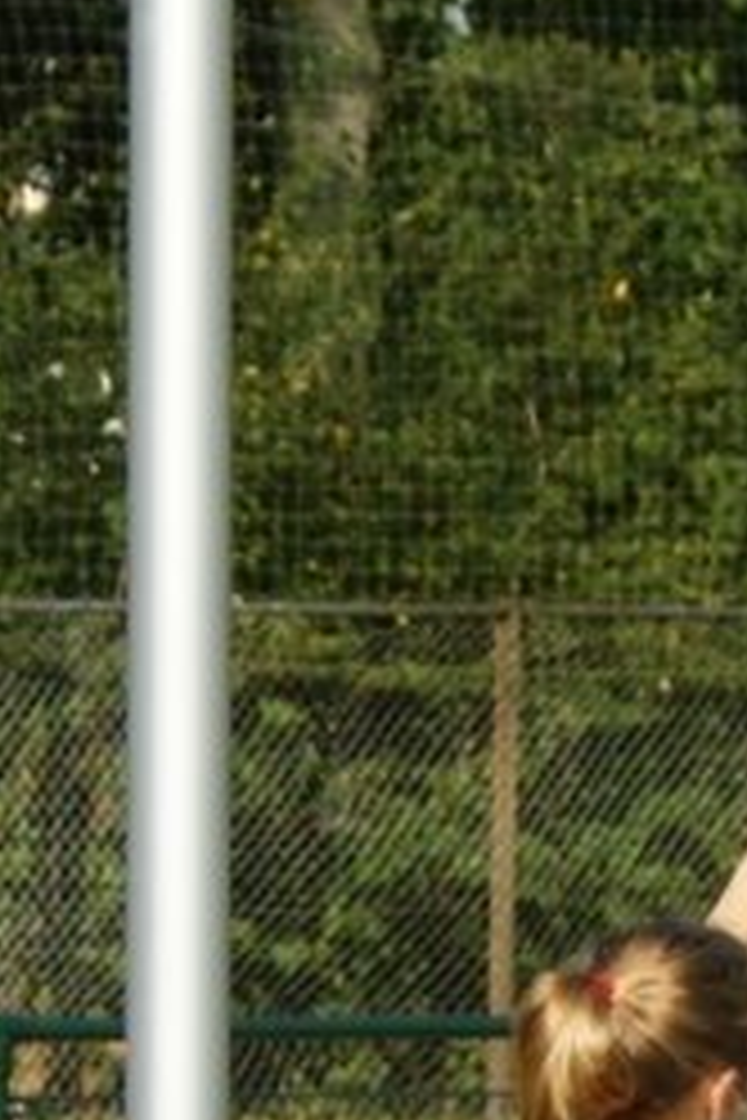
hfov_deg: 3.1
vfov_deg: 4.7
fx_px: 13507
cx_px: 1647
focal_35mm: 434
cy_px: 1169
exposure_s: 1/400
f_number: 9
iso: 200
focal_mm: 60
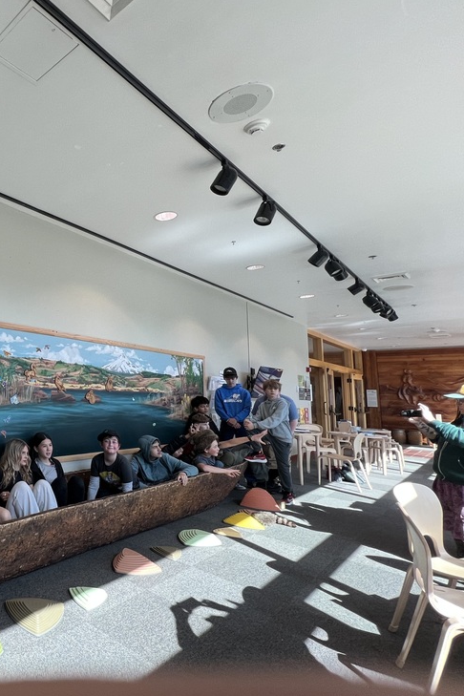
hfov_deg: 52.2
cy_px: 348
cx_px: 6
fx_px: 367
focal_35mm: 19
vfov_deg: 86.9
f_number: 1.8
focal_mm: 1.57
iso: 80
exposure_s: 1/120
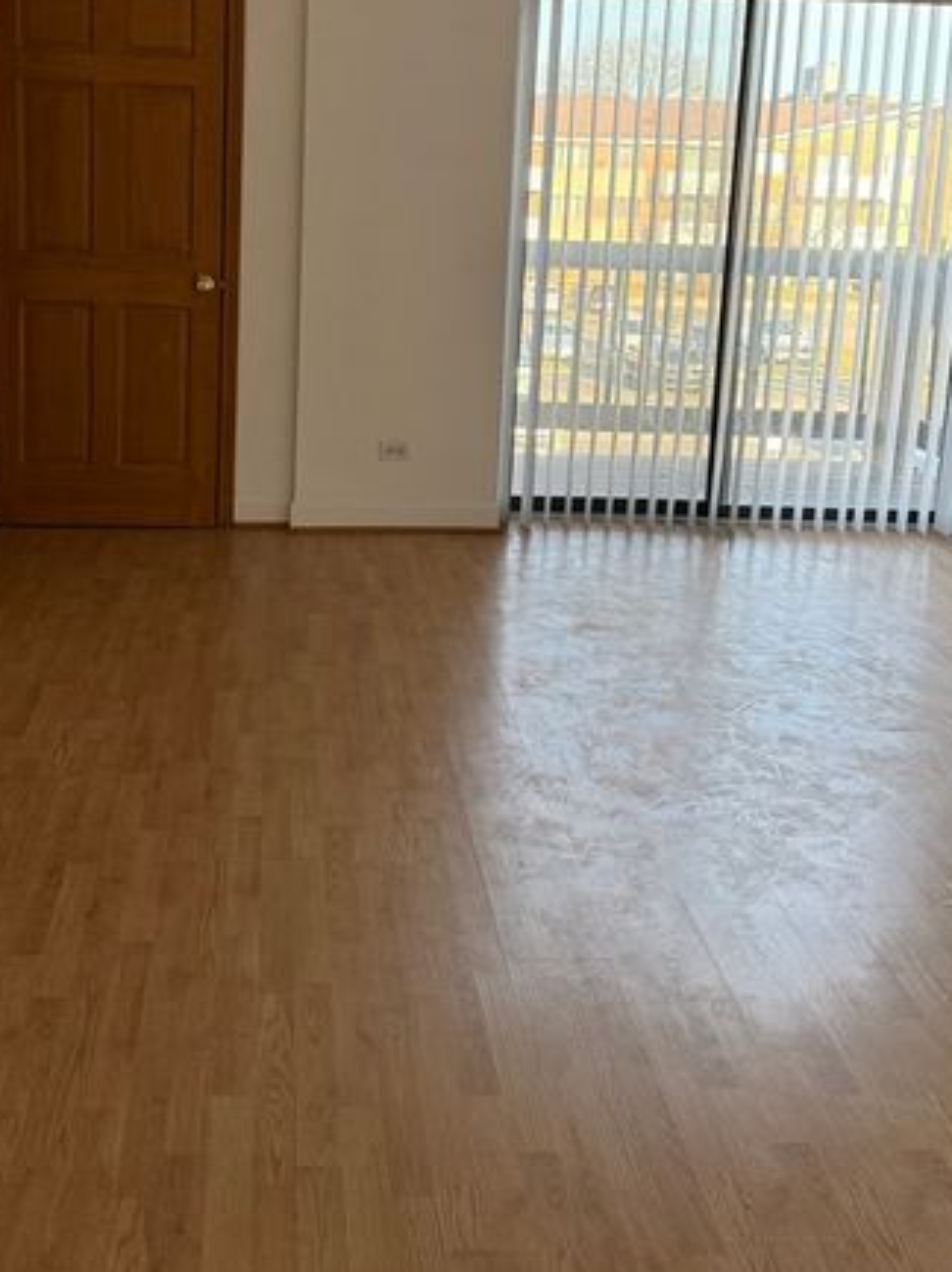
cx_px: 361
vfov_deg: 48.7
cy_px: 360
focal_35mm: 37
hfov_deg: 38.4
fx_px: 1359
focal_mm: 6.76
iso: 200
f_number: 1.78
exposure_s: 1/217
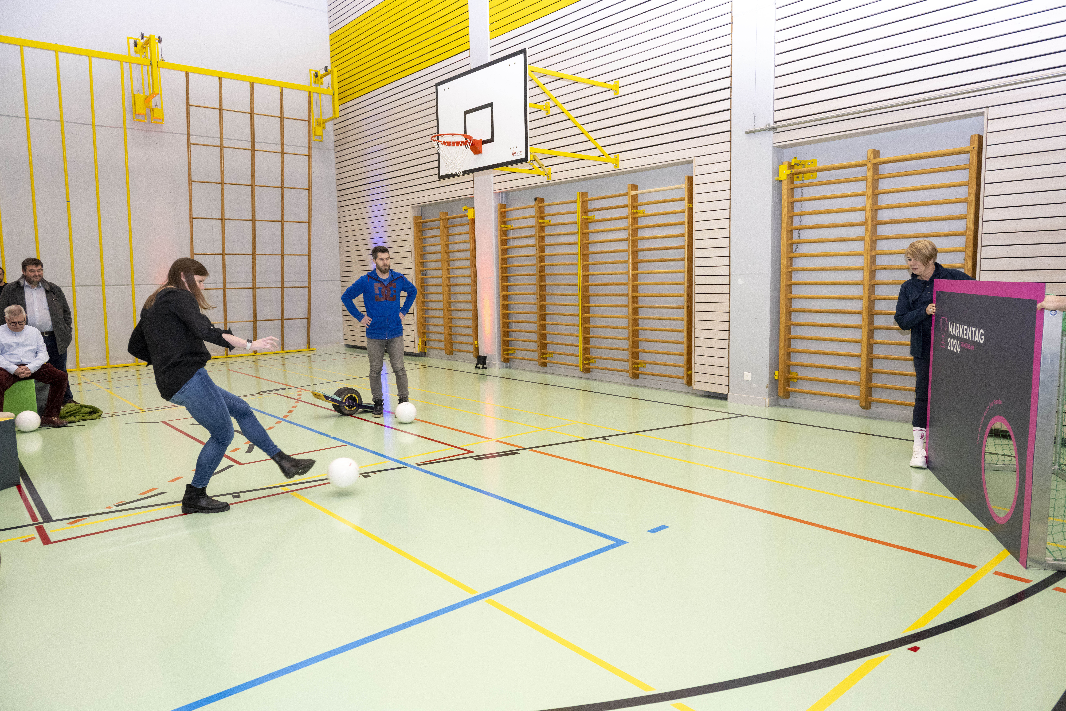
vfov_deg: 53.1
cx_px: 533
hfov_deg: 73.7
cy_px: 356
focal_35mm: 24
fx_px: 711
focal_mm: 24
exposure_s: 1/200
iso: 1250
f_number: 5.6
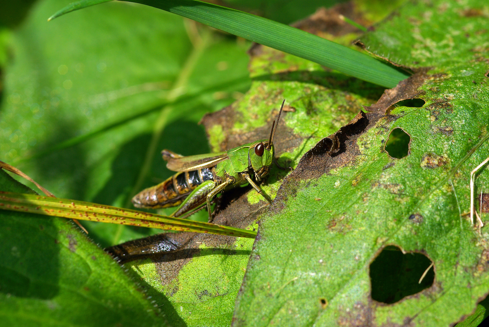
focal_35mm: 158
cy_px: 164
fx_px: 2142
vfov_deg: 8.7
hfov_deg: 13.0
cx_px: 244
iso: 100
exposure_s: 1/250
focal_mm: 105
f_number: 9.5
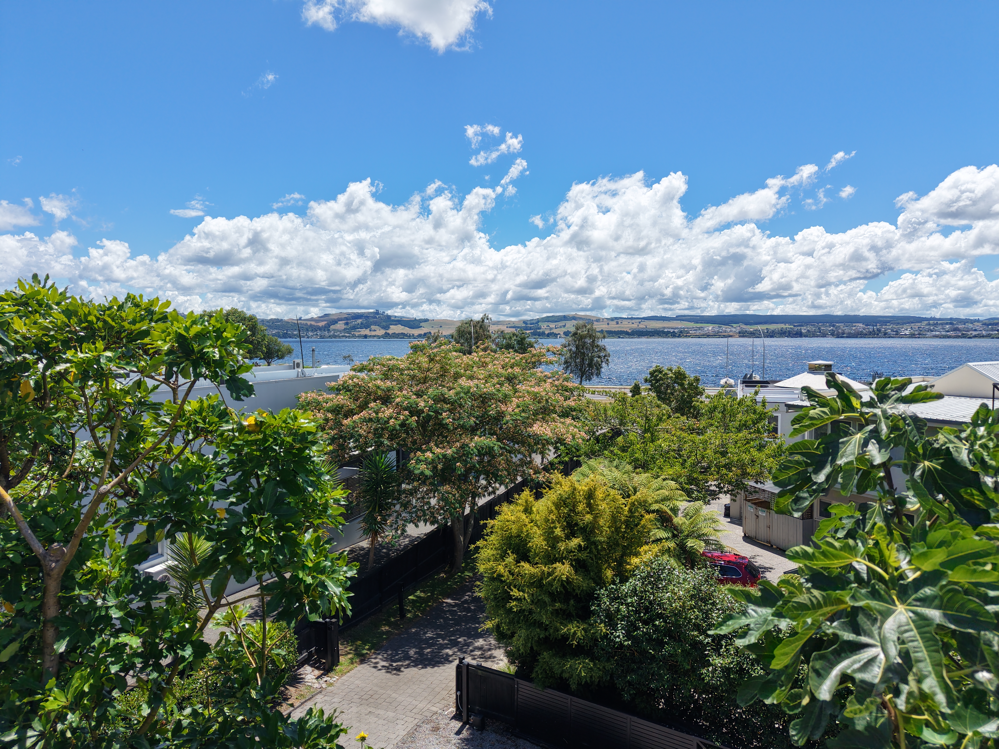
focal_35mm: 24
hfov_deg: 71.6
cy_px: 374
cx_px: 500
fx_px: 693
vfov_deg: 56.8
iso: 220
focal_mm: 8.67
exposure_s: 1/5000
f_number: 1.8
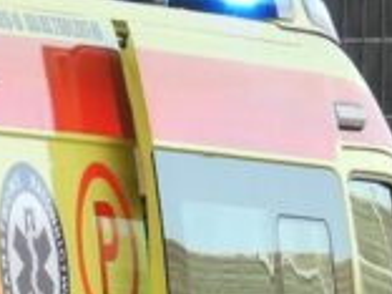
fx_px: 14846
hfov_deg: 1.5
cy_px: 440
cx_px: 123
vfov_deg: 1.1
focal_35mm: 1311
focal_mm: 35.9
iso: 100
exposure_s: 1/160
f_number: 4.5
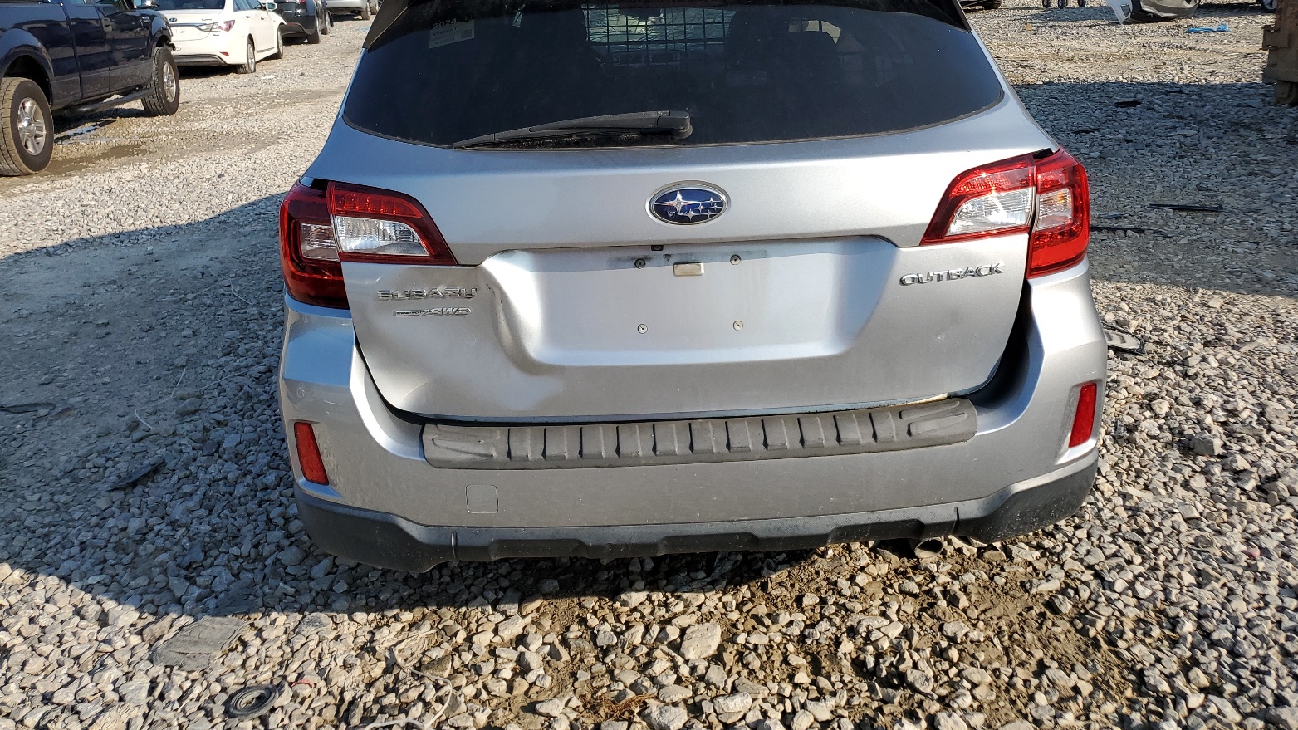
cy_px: 238
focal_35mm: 29
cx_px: 650
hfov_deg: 66.1
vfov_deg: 39.6
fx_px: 998
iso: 50
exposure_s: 1/2500
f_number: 1.5
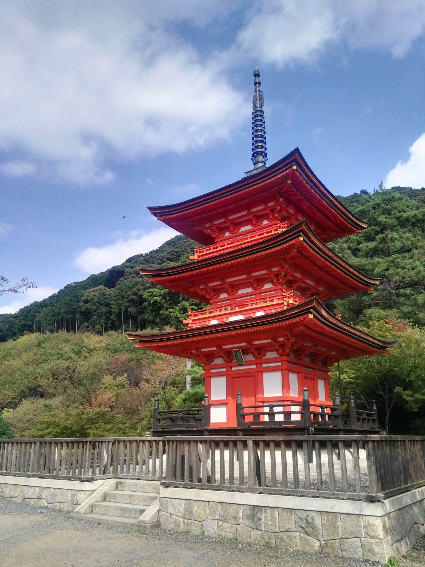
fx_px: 458
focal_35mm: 28
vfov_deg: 63.4
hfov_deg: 49.7
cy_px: 284
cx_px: 212
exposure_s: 1/860
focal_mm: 2.96
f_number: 2
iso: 64
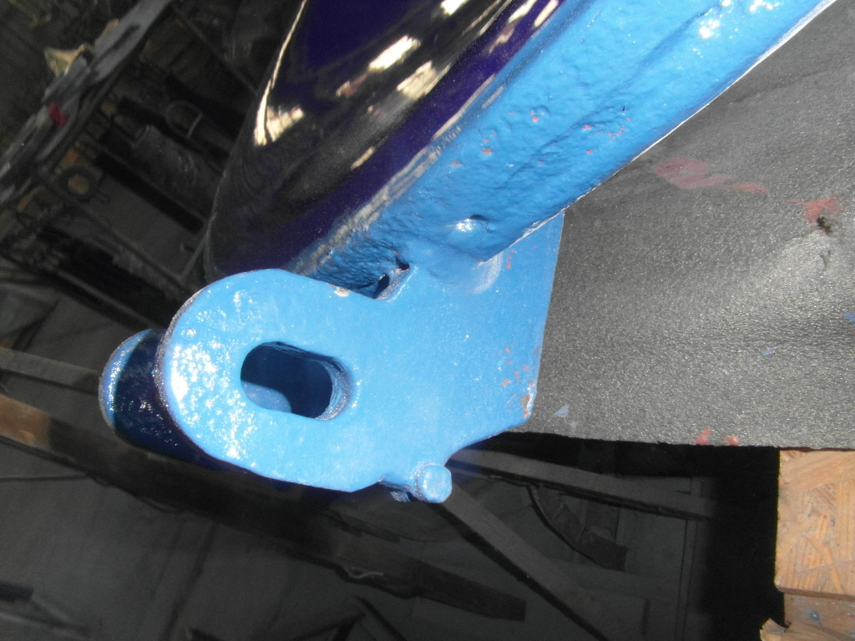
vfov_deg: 56.8
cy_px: 320
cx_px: 428
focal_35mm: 24
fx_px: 593
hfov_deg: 71.6
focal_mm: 4
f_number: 7.3
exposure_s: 1/30
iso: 320
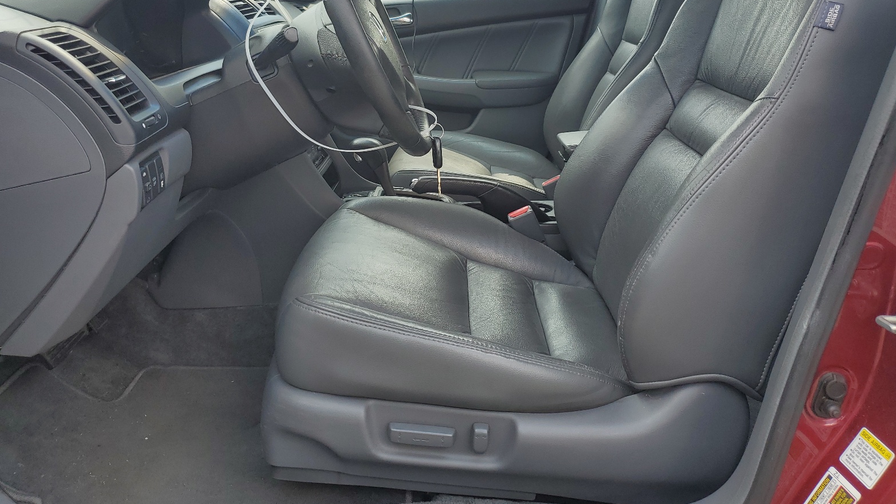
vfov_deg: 39.6
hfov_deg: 66.1
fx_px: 689
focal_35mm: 29
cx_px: 458
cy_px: 164
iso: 50
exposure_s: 1/769
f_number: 1.5
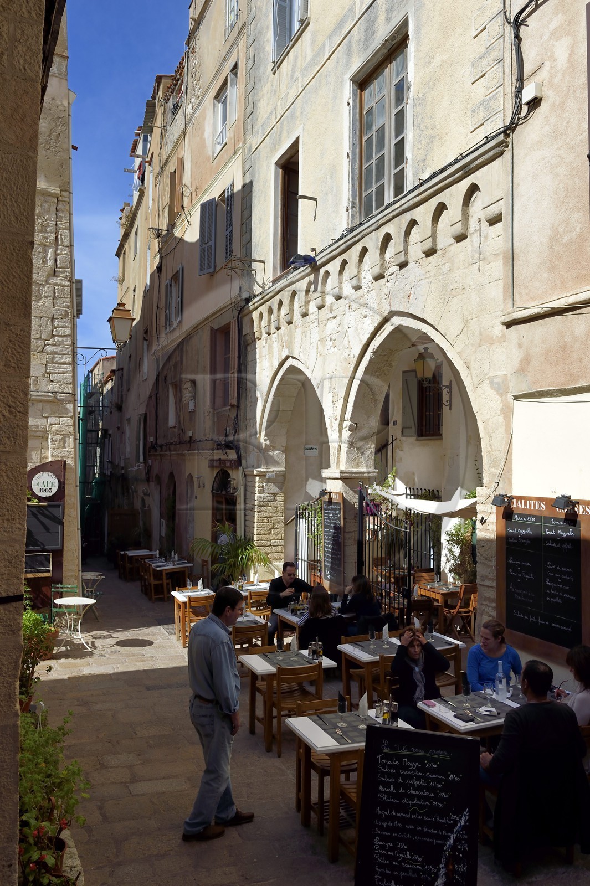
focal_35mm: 27
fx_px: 664
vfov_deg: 67.4
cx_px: 295
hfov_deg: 47.9
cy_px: 443
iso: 200
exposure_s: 1/250
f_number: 13
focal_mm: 27
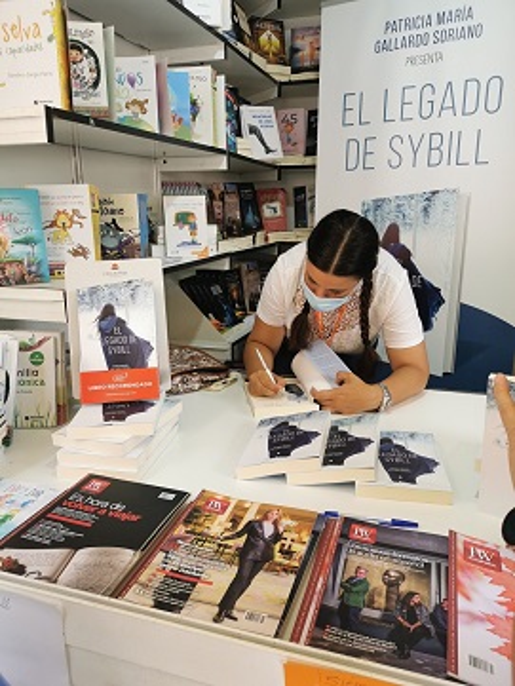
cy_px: 343
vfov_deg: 65.3
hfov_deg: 51.4
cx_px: 258
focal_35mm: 27
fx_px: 535
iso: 50
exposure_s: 1/126
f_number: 1.8
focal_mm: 5.58
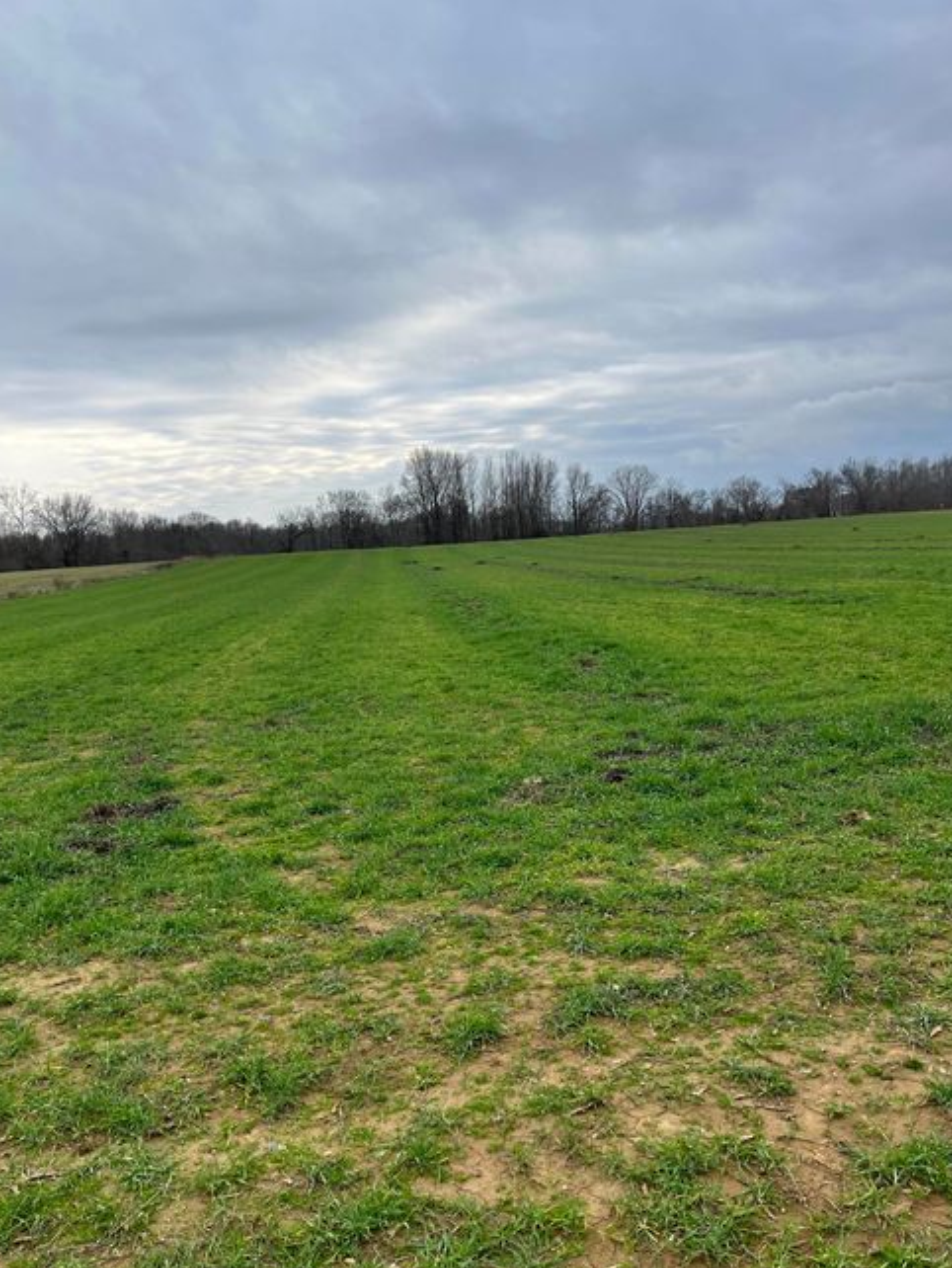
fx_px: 989
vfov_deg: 65.3
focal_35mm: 27
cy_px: 625
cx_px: 478
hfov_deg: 51.4
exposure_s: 1/1117
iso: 50
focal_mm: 5.1
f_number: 1.6
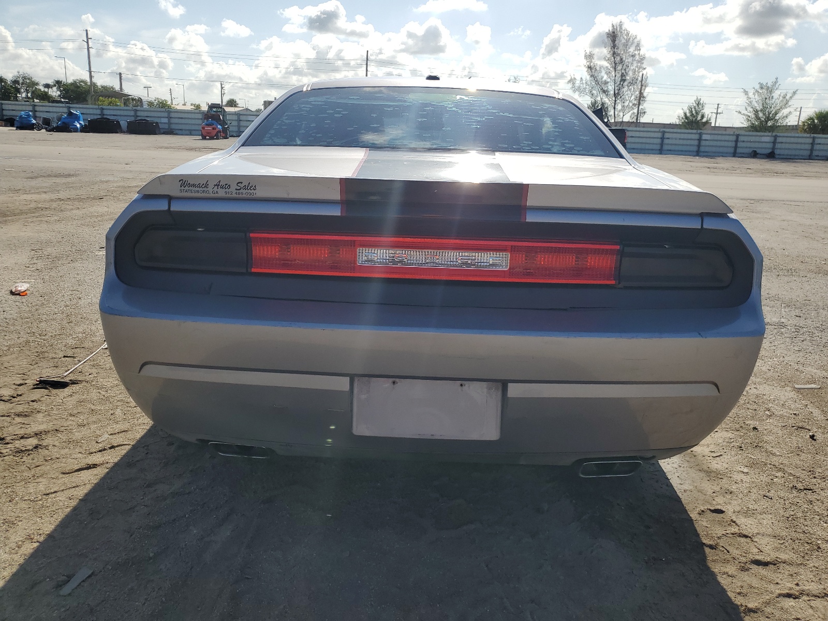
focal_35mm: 26
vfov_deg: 53.1
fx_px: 622
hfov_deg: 67.3
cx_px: 414
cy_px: 310
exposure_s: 1/5000
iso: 50
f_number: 1.5
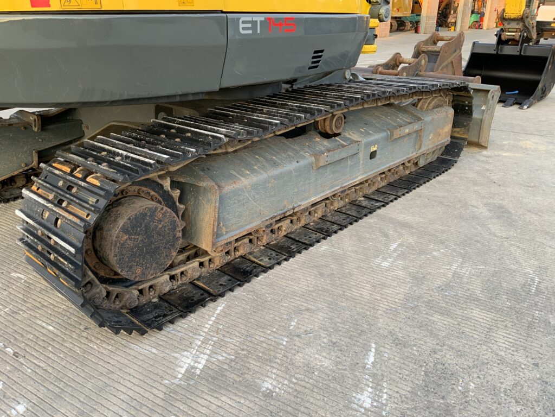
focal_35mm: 29
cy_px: 208
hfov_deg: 61.7
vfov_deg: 48.2
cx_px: 278
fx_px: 465
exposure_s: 1/122
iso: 50
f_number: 1.8
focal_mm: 3
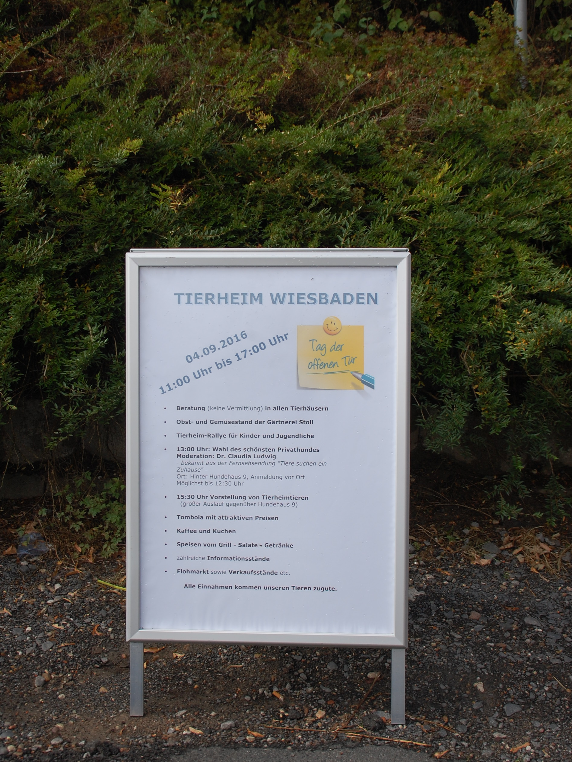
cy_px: 382
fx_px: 1058
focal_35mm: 48
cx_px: 275
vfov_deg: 39.7
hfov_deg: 30.3
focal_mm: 28
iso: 200
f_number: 8
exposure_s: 1/250
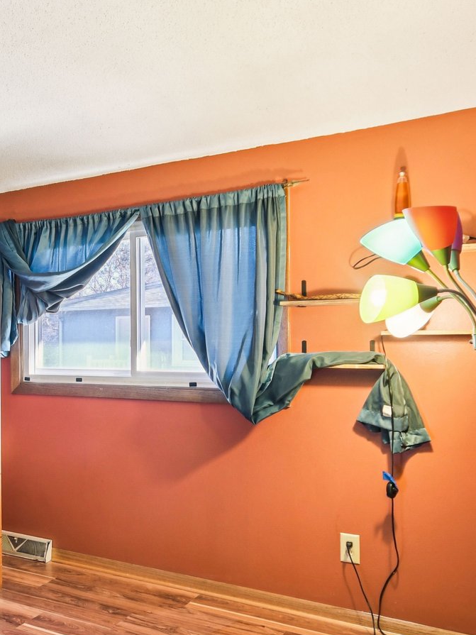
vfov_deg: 55.3
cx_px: 90
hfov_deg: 41.0
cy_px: 344
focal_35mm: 33
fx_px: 605
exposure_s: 1/8
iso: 400
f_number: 6.3
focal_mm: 10
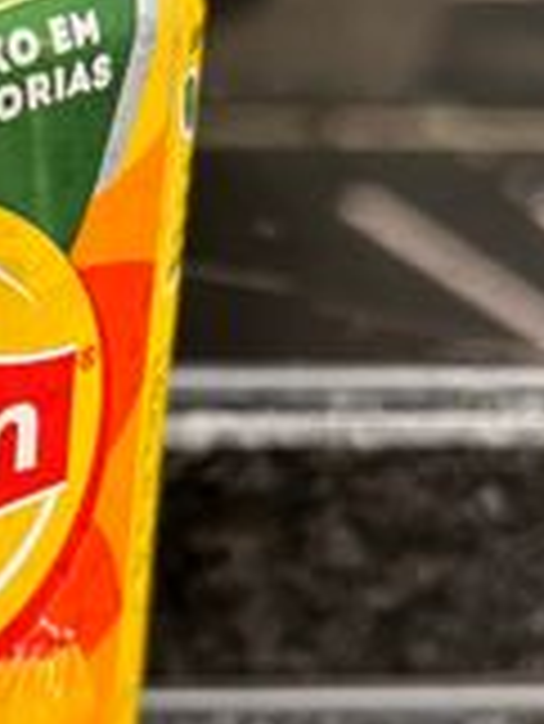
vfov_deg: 28.1
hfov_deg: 19.9
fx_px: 1444
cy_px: 432
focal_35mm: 69
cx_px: -121
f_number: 1.5
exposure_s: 1/50
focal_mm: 5.7
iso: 80
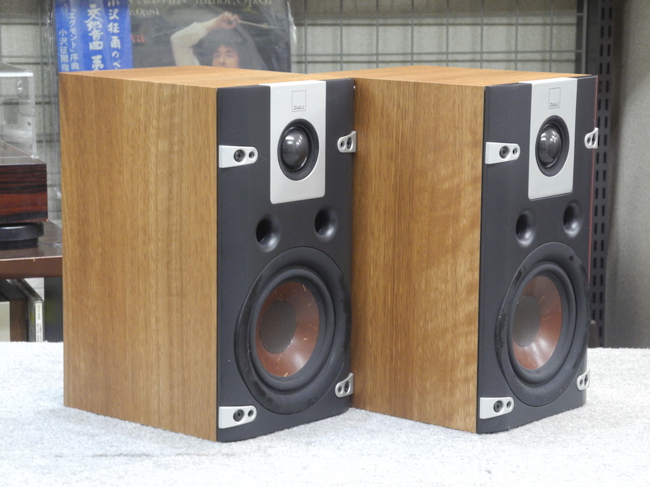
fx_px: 1972
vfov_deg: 14.1
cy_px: 244
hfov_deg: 18.7
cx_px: 325
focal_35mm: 105
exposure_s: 1/10.2
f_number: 4.5
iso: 400
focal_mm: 22.5
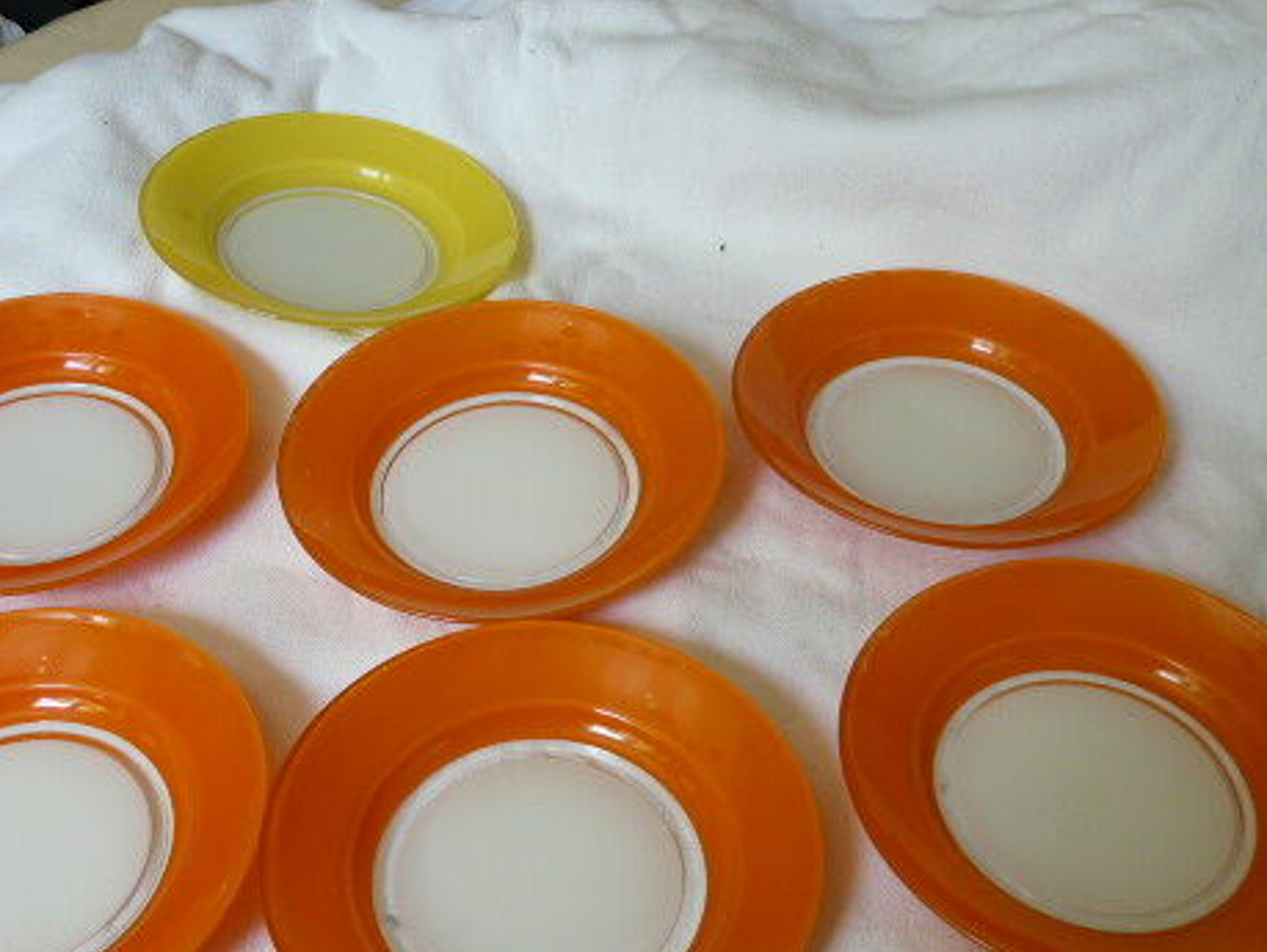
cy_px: 544
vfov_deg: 36.8
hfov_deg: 47.7
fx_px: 1429
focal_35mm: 39
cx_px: 549
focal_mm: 4.6
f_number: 2.8
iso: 125
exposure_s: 1/30
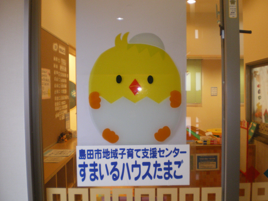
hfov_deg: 49.0
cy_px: 100
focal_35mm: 38
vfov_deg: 37.7
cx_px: 134
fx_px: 294
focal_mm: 6.3
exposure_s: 1/30
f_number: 3.1
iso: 250
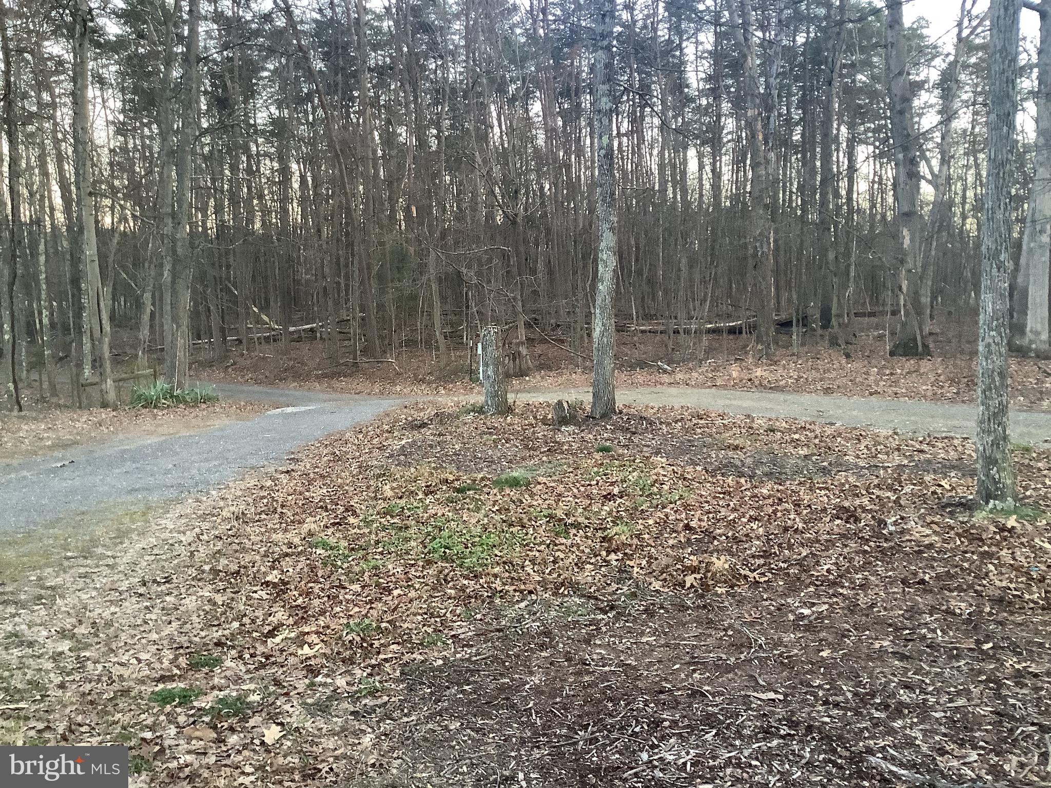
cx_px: 526
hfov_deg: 58.4
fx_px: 941
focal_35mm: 31
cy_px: 394
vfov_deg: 45.4
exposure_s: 1/50
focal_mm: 3.3
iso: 250
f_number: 2.4
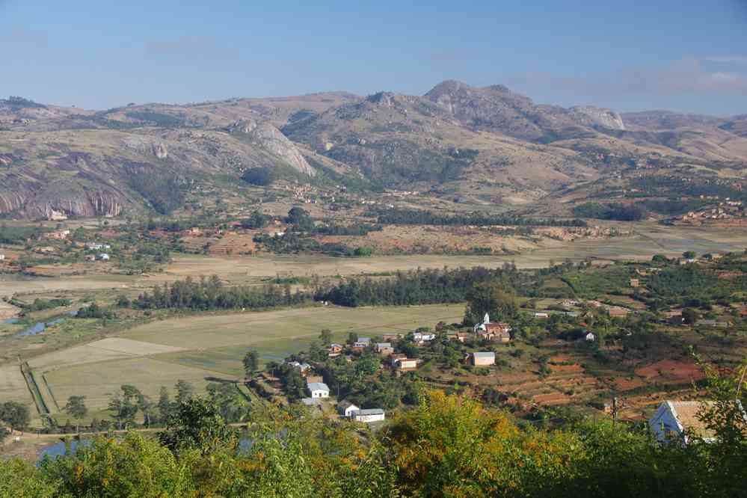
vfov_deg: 21.2
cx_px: 374
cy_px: 249
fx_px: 1328
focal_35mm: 64
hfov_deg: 31.4
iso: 200
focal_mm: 42.5
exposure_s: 1/80
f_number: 10
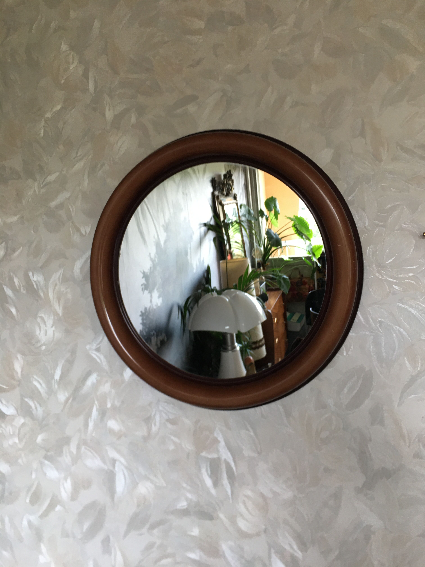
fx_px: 475
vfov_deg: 61.7
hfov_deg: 48.2
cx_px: 212
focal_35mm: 29
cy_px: 284
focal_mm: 4.15
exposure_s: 1/33
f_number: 2.2
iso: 32
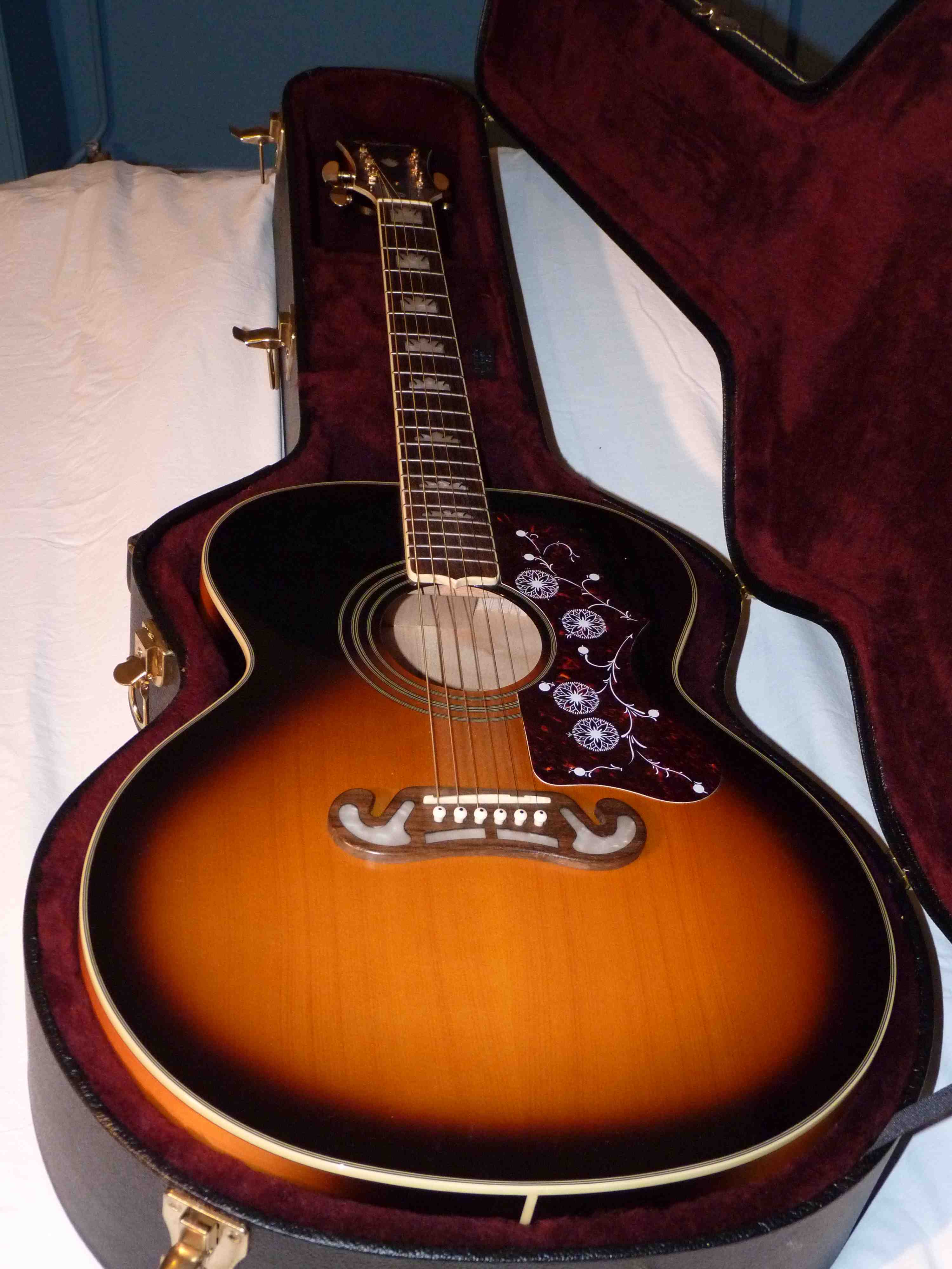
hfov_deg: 28.0
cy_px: 634
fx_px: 1907
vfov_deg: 36.8
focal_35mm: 52
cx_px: 476
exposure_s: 1/30
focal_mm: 9.2
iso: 400
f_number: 3.2
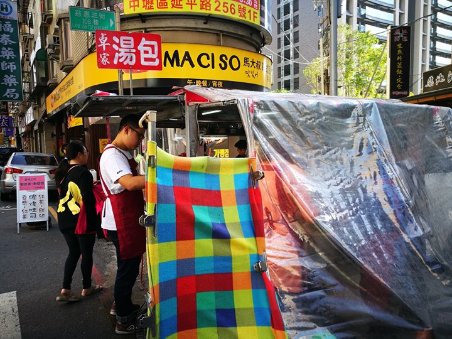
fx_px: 353
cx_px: 226
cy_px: 170
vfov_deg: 51.4
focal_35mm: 27
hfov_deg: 65.3
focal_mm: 4.5
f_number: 2.2
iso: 64
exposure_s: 1/120
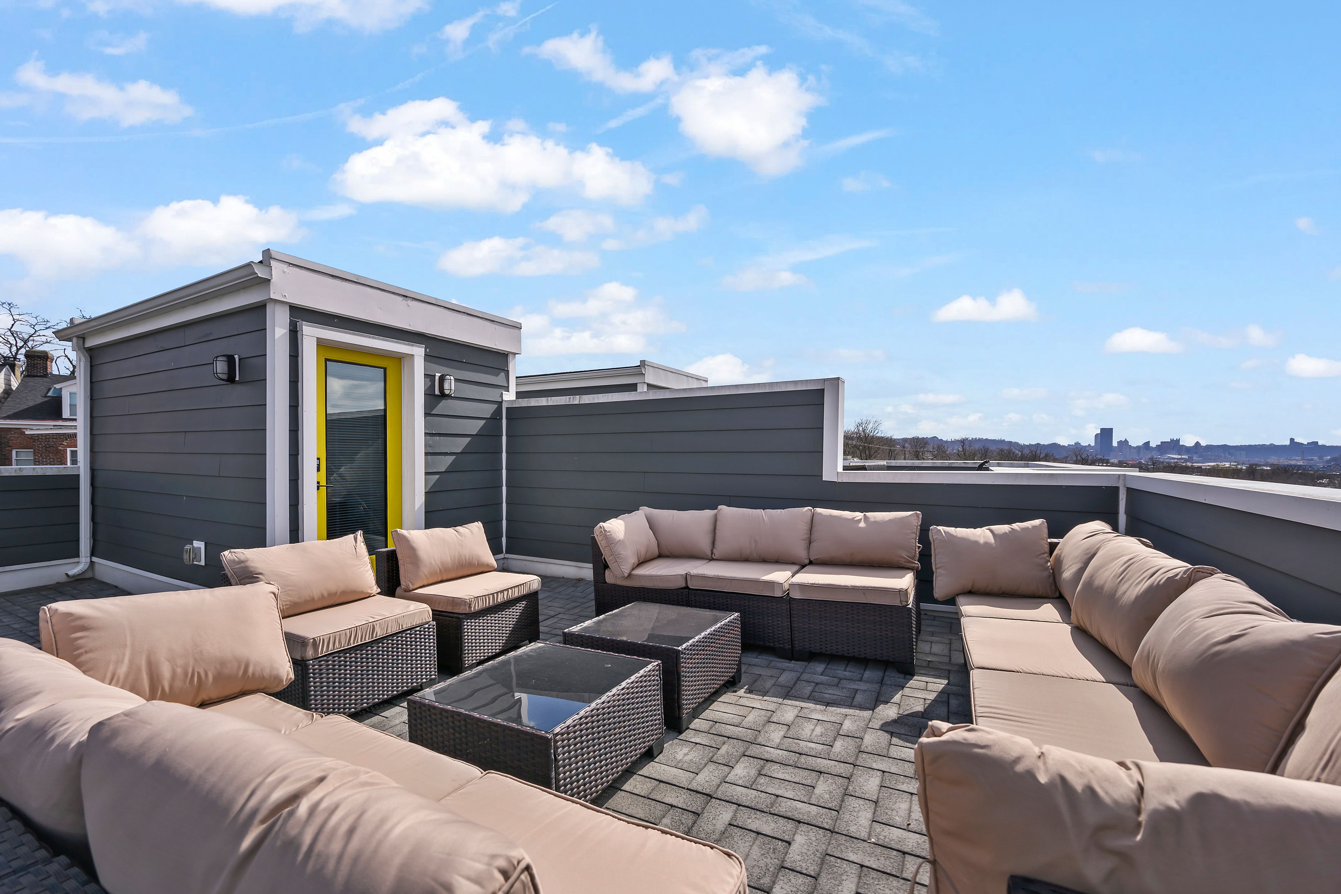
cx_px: 670
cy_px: 447
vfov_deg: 81.2
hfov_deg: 104.3
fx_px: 521
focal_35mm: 14
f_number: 8
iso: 400
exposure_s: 1/640
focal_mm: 14
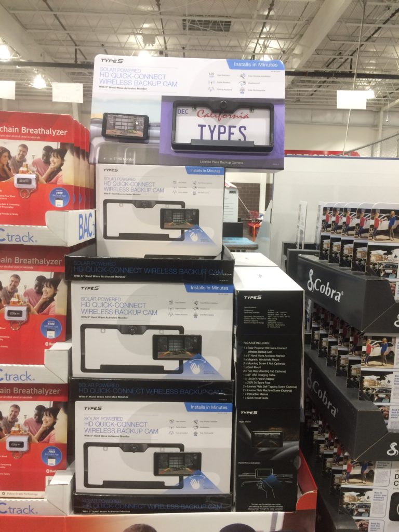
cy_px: 266
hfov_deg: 48.2
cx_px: 200
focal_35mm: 29
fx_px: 446
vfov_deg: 61.7
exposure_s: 1/33
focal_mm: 4.15
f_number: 2.2
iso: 100
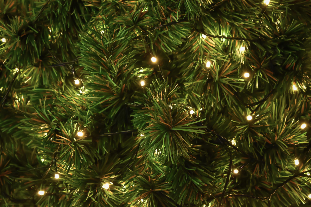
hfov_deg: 26.0
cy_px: 104
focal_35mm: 78
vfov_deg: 17.5
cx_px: 156
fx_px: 674
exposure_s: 1/60
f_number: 5.6
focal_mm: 52
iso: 2800
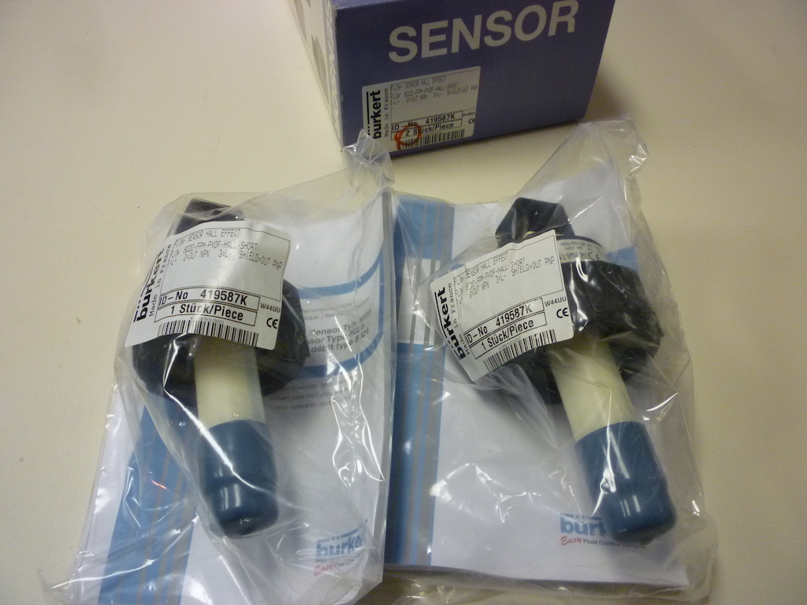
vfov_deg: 48.2
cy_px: 302
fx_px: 676
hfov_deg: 61.7
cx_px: 404
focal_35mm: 29
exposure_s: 1/30
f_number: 3.3
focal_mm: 5.2
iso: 320
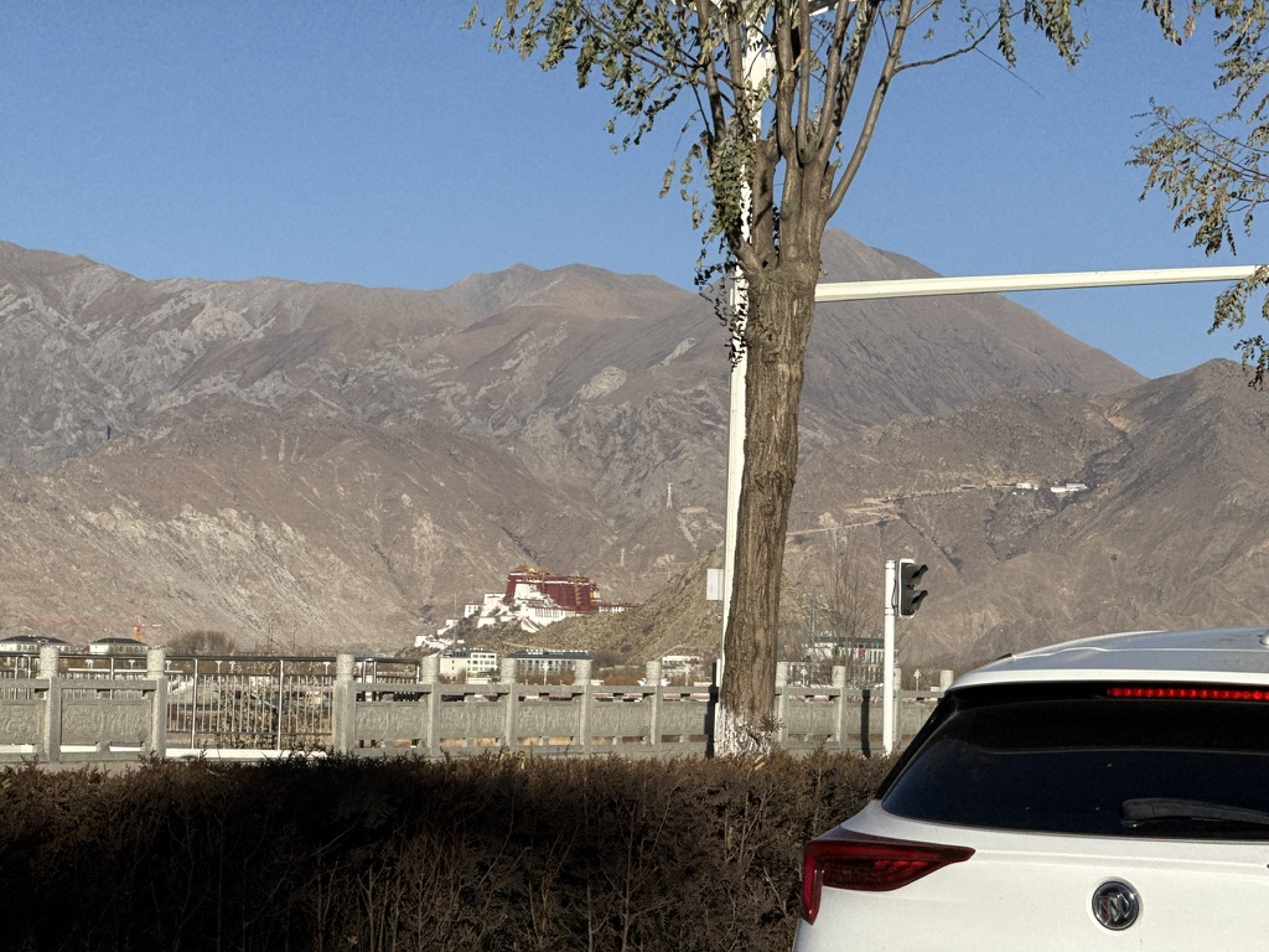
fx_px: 4399
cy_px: 476
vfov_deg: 12.3
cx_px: 634
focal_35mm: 120
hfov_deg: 16.4
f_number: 2.8
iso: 50
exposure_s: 1/2024
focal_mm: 15.66
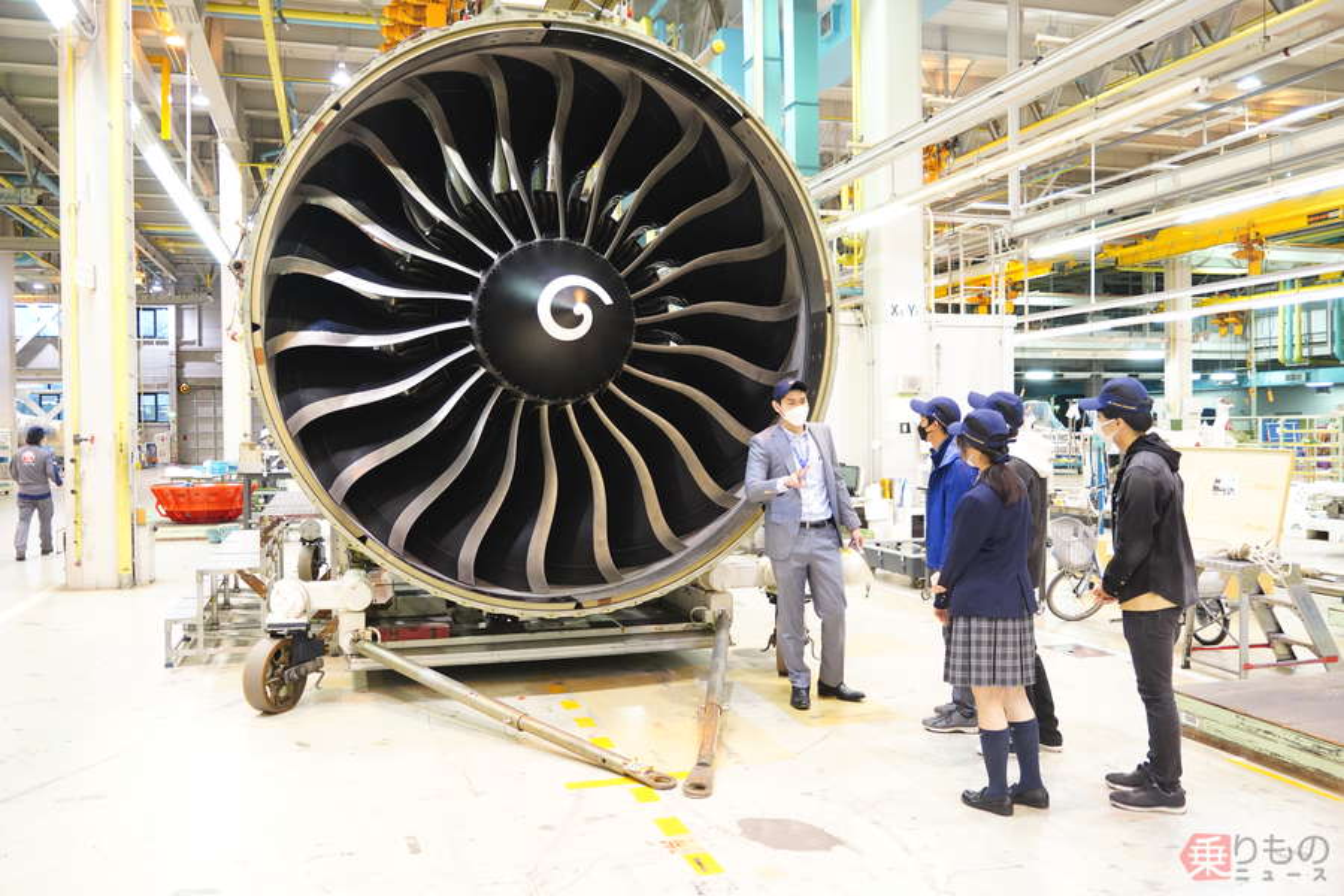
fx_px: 1120
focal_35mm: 30
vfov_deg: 43.6
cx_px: 672
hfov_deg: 61.9
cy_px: 448
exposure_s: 1/100
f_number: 4
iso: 6400
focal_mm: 30
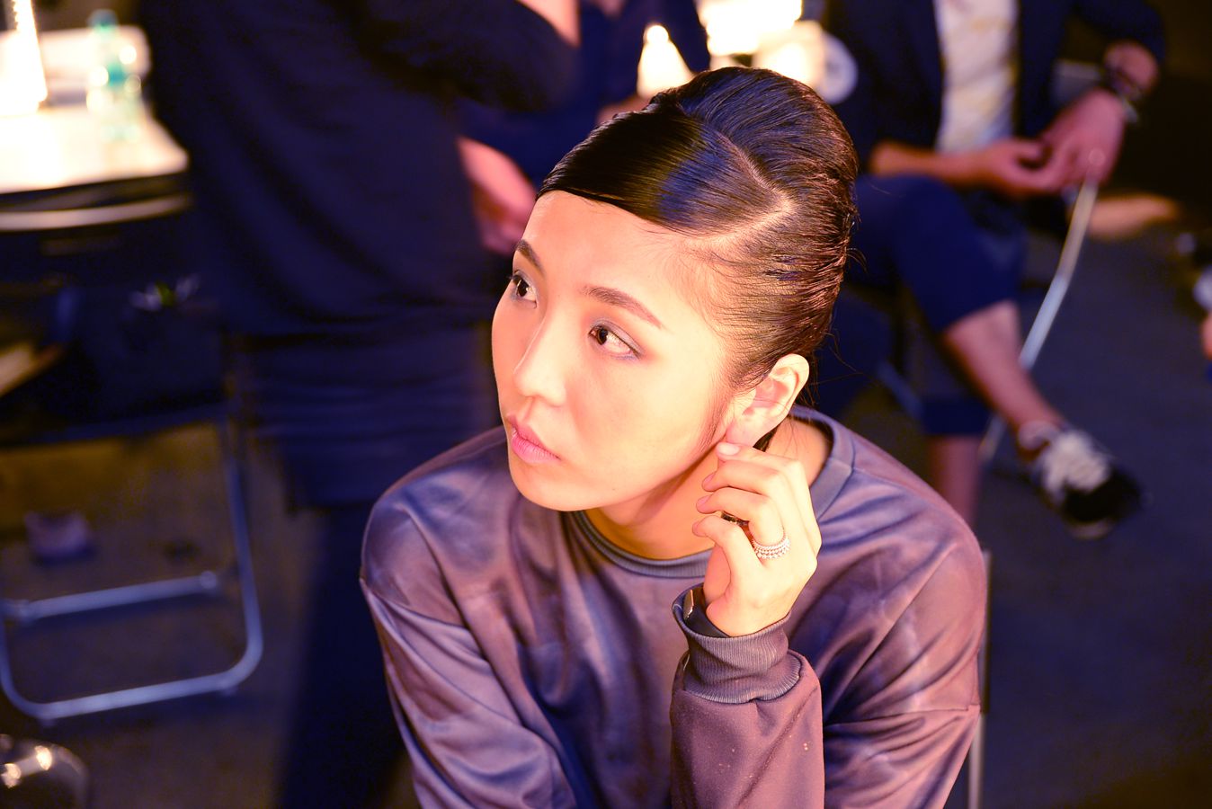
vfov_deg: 21.9
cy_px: 404
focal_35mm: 62
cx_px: 606
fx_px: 2088
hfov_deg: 32.4
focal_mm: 62
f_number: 4
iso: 800
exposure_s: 1/20
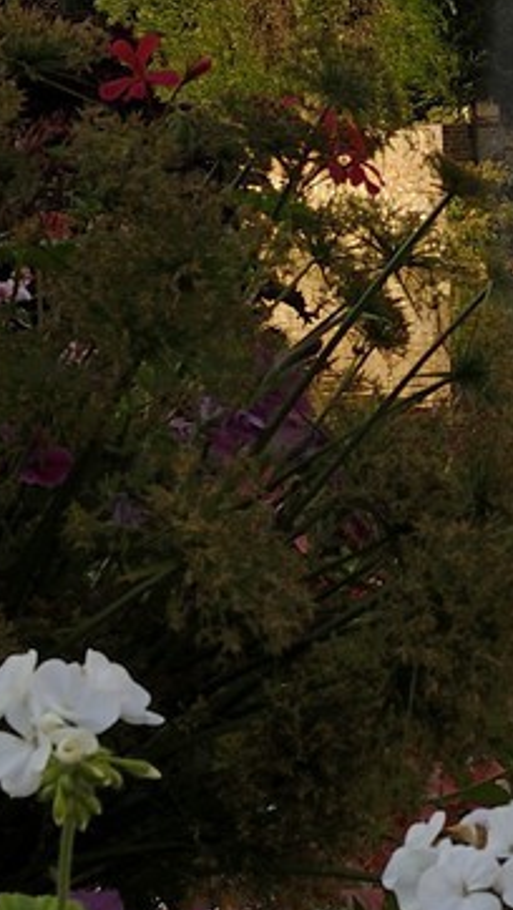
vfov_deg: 15.9
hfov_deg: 8.3
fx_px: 3236
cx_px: 1257
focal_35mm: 134
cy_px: 131
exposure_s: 1/100
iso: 250
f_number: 16
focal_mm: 29
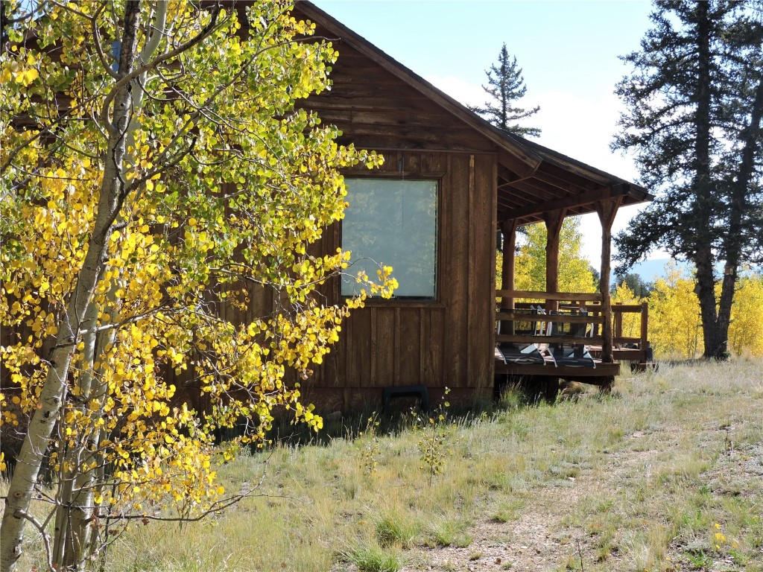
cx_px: 382
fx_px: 1212
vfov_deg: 26.6
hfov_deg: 34.9
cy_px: 286
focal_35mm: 55
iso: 100
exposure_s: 1/500
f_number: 3.7
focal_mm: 9.8
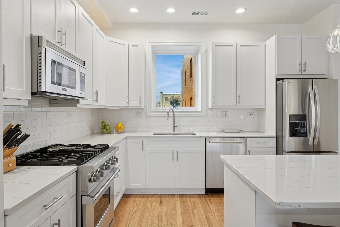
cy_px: 114
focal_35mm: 21
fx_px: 198
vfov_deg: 59.5
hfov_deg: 81.2
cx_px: 170
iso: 320
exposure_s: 1/25
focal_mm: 21
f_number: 8
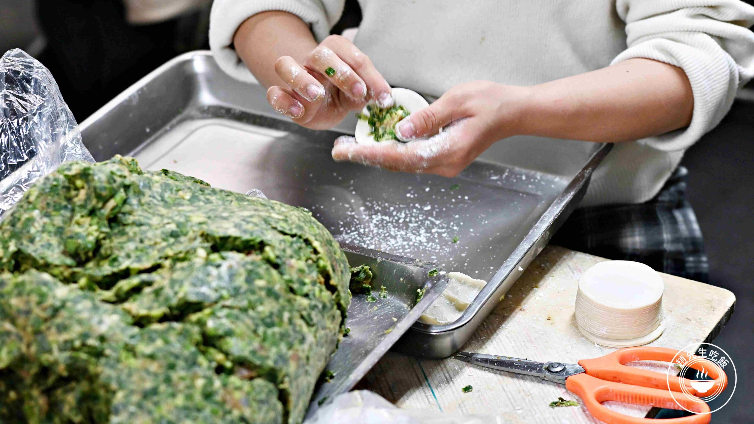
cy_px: 184
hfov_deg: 26.9
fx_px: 1579
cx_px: 375
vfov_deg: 15.3
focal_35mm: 79
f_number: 3.2
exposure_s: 1/160
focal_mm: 50
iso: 900
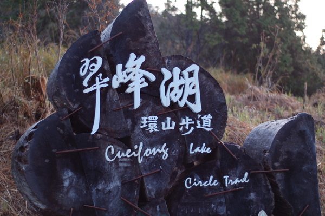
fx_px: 677
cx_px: 162
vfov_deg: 18.2
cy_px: 108
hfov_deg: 27.0
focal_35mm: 75
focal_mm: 50
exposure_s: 1/400
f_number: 2
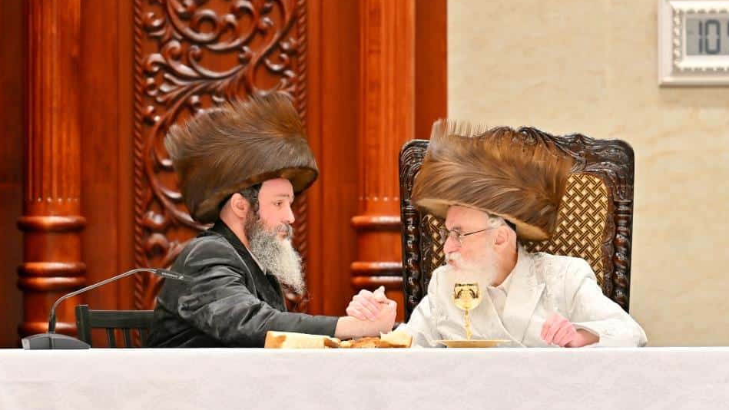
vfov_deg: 3.6
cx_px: 387
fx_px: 6553
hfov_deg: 6.4
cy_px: 227
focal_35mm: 339
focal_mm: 200
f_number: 2.8
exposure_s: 1/250
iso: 200
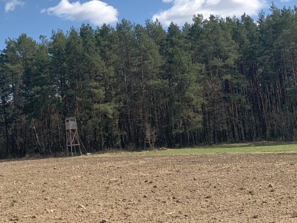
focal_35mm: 26
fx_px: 223
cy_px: 112
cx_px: 148
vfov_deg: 53.1
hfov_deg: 67.3
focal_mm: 4.25
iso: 25
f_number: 1.8
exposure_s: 1/2755
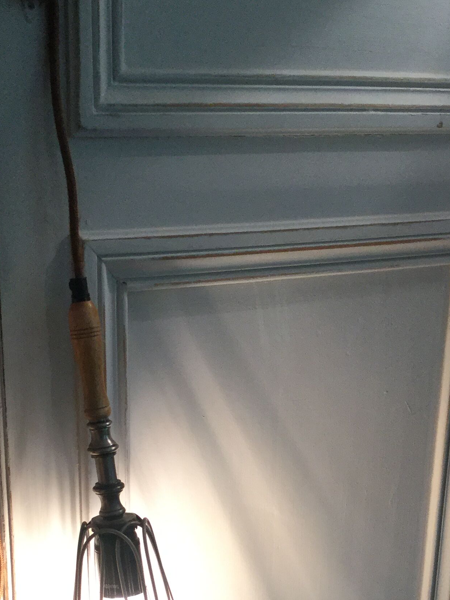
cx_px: 203
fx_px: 1057
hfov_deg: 24.0
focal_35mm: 61
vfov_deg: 30.8
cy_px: 492
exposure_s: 1/33
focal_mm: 3.3
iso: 50
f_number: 2.4
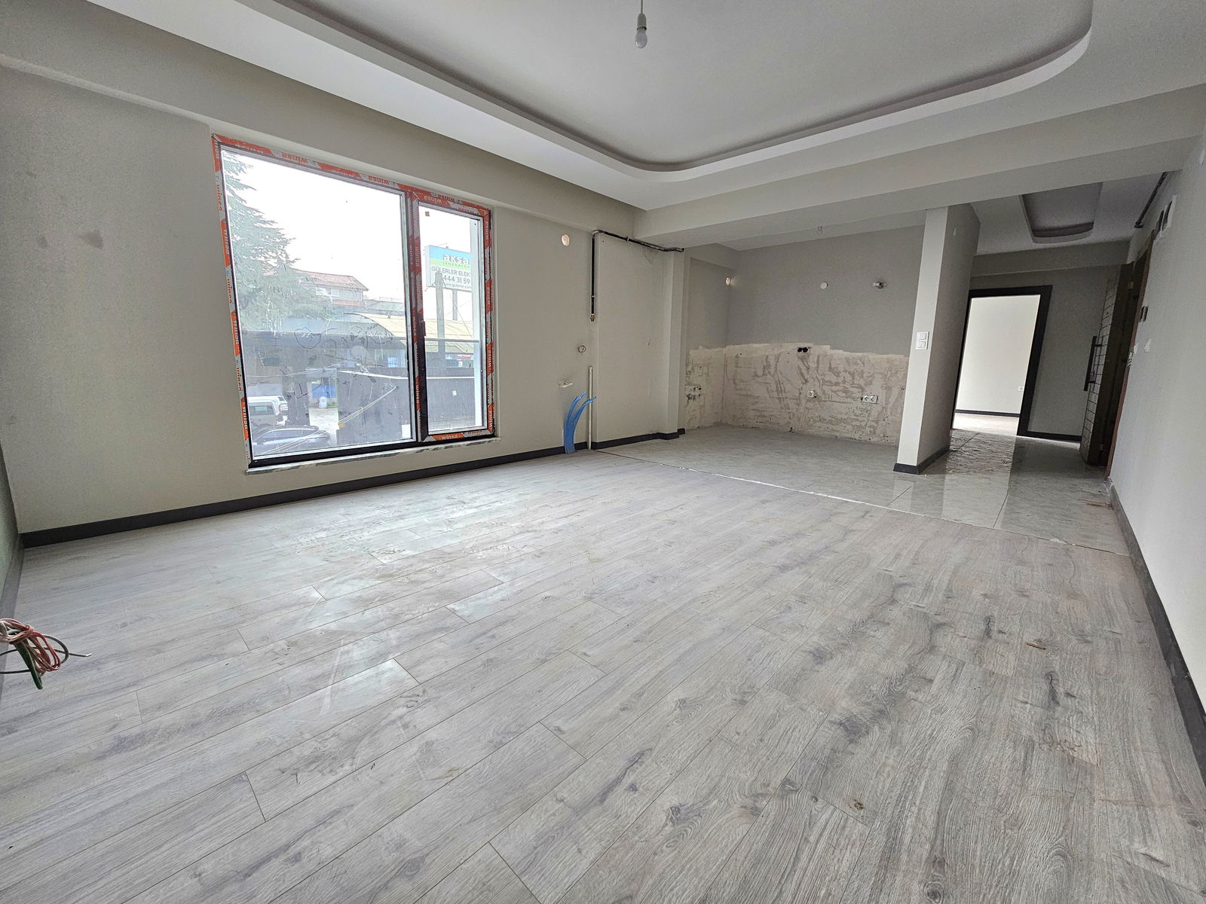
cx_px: 603
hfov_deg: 106.2
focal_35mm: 13
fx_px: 453
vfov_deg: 89.9
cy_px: 452
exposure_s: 1/50.3
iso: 80
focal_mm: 2.2
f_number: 2.2
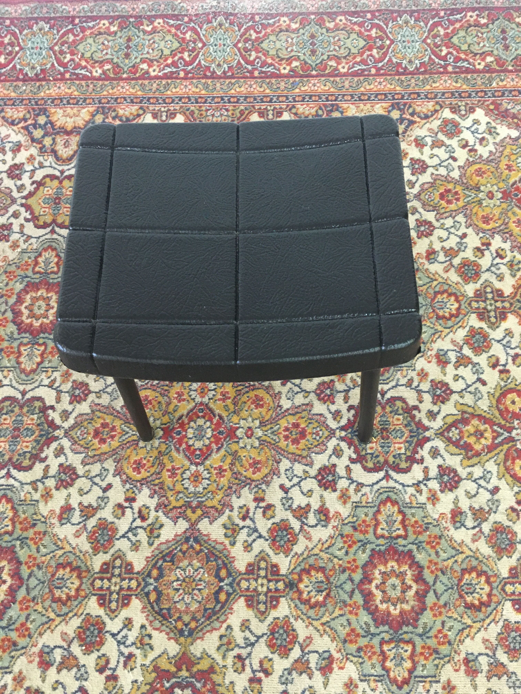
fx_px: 582
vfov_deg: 61.7
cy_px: 347
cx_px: 260
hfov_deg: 48.2
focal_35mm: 29
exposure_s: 1/17
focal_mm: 4.15
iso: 250
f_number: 2.2
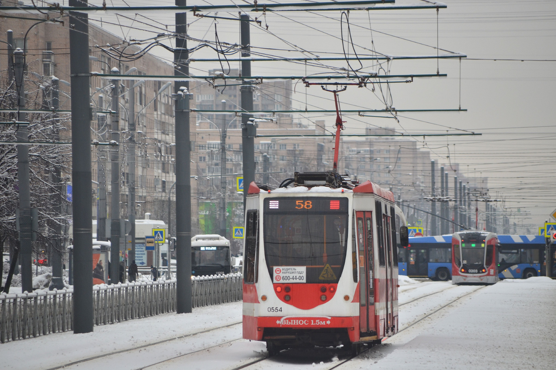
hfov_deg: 6.8
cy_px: 185
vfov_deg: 4.5
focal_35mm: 303
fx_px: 4678
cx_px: 280
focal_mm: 200
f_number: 6.3
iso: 320
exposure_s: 1/320
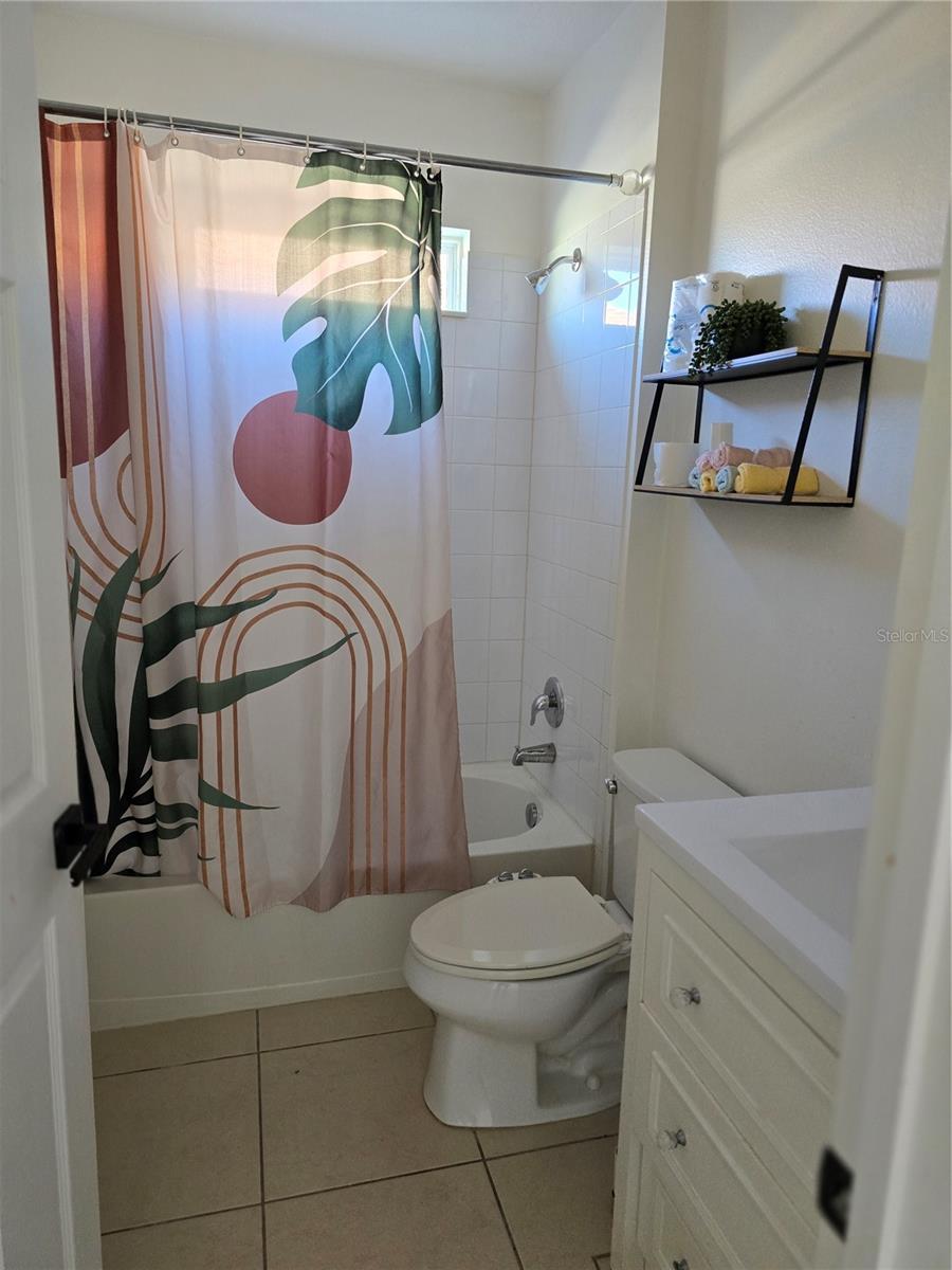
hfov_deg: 58.9
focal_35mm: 23
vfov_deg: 73.9
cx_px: 476
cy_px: 635
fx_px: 843
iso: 400
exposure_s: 1/120
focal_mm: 6.3
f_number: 1.7
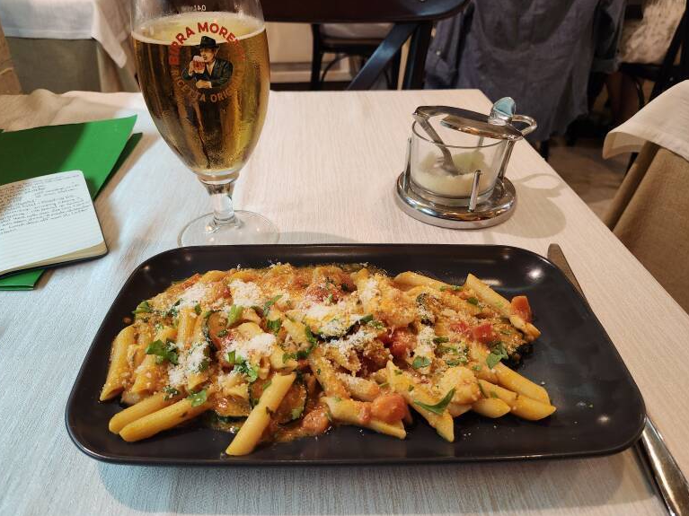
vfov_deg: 56.8
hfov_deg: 71.6
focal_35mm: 24
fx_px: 478
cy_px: 251
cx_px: 335
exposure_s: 1/60
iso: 640
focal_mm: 5.54
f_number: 1.8
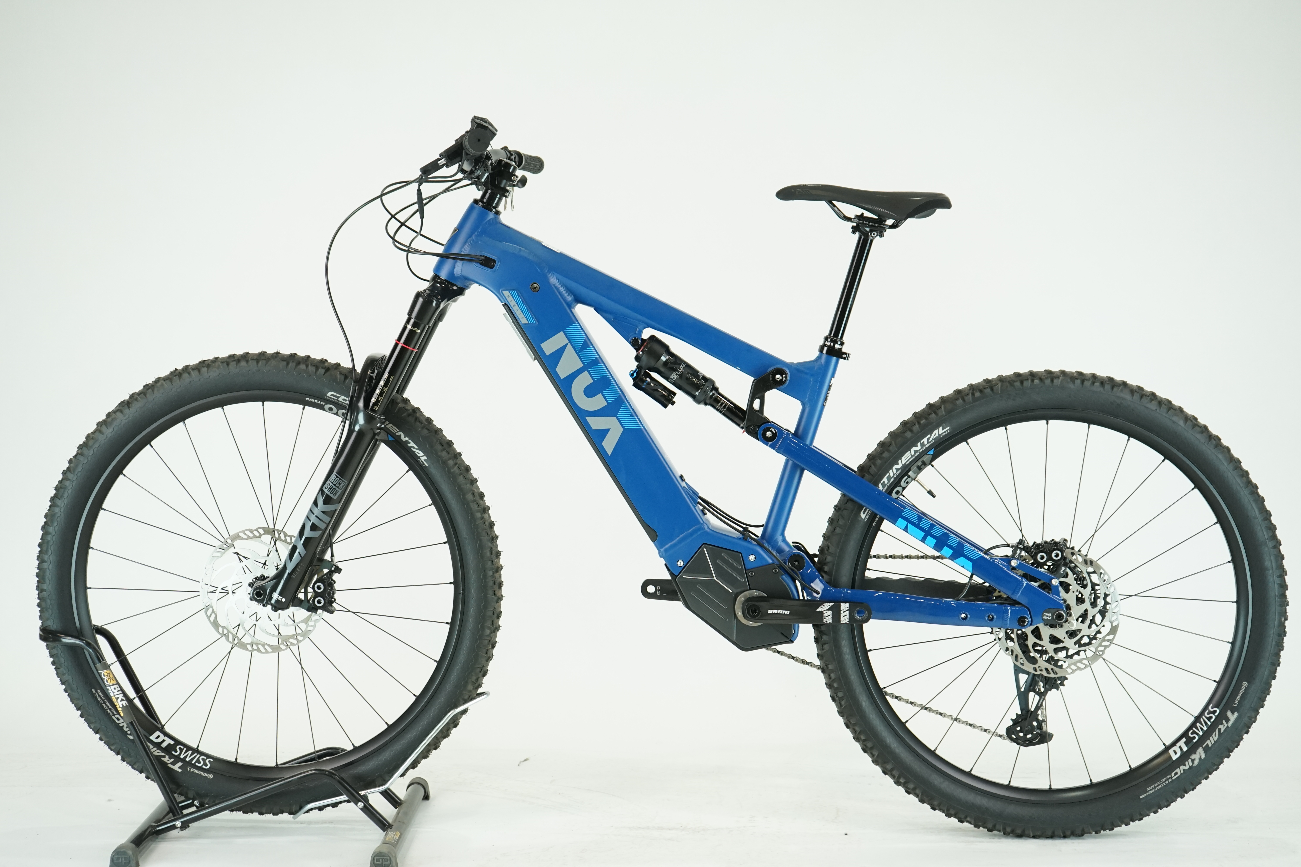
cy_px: 434
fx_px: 1879
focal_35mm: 52
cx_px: 650
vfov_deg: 26.0
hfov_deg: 38.2
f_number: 5.6
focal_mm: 52
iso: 1600
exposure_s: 1/200
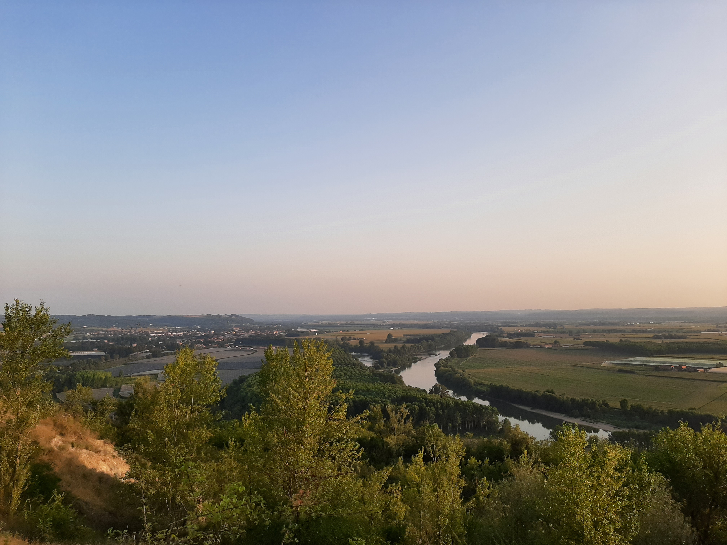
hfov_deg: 67.3
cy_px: 272
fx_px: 546
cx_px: 364
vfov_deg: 53.1
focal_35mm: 26
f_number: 1.7
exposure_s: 1/1193
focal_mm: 3.93
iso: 40
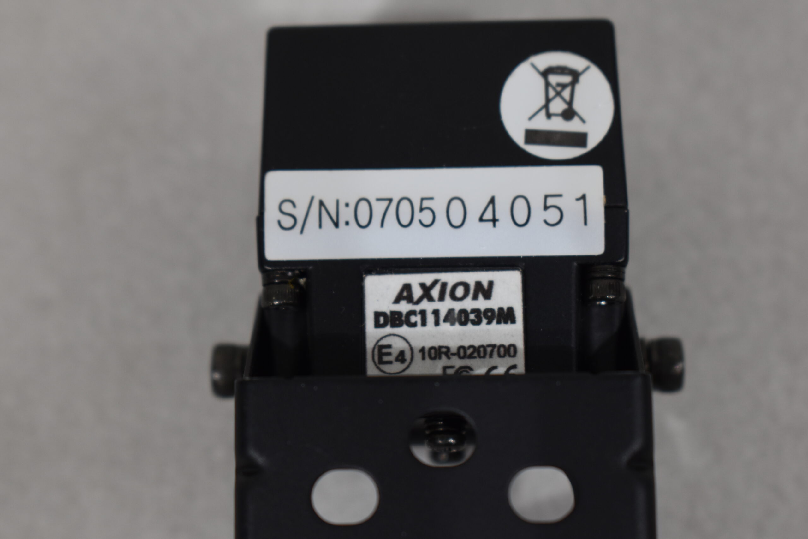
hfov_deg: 24.6
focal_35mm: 82
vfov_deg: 16.6
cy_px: 270
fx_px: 1852
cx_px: 404
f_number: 7.1
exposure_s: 1/60
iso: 400
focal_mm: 55
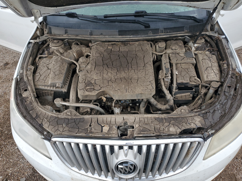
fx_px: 182
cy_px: 90
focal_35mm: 26
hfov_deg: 67.3
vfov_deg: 53.1
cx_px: 121
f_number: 1.5
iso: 50
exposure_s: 1/625
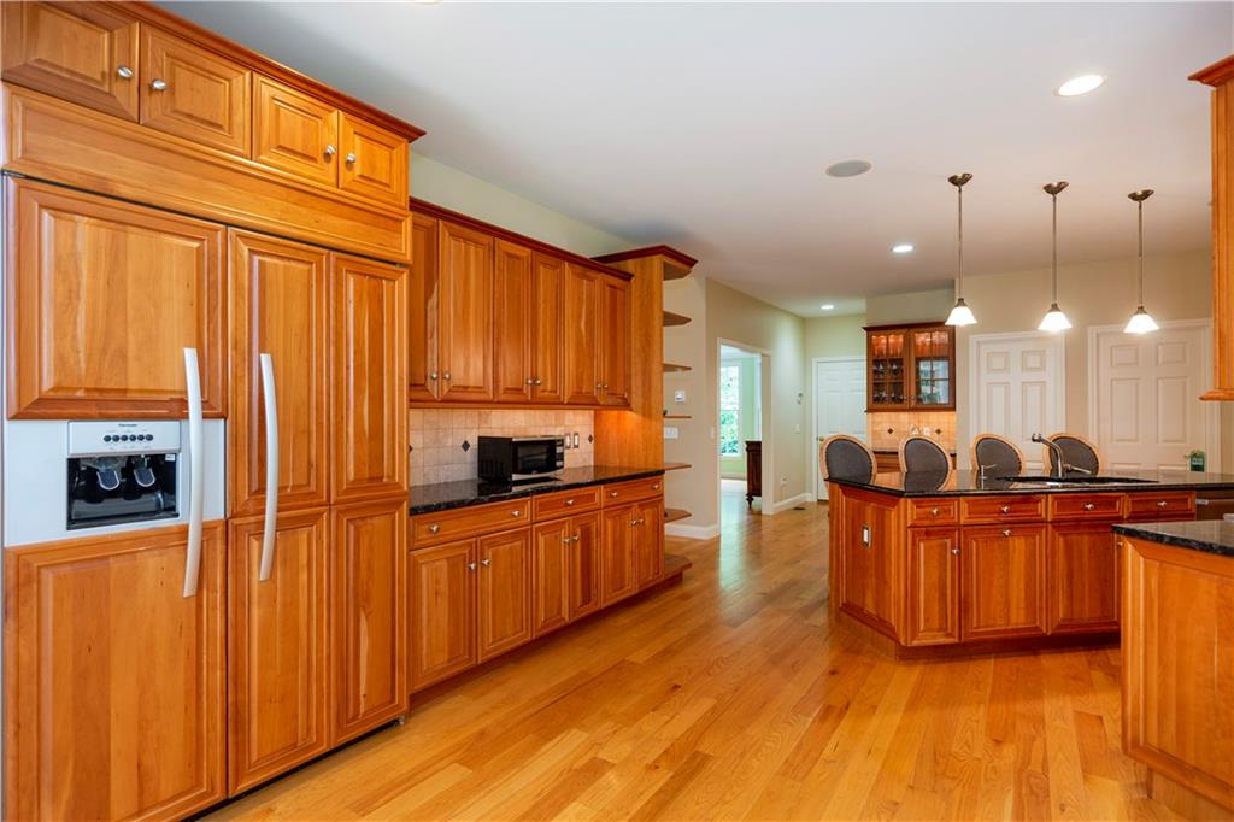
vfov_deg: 70.4
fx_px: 583
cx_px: 617
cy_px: 411
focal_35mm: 17
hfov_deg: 93.3
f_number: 5.6
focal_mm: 17
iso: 320
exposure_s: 1/8
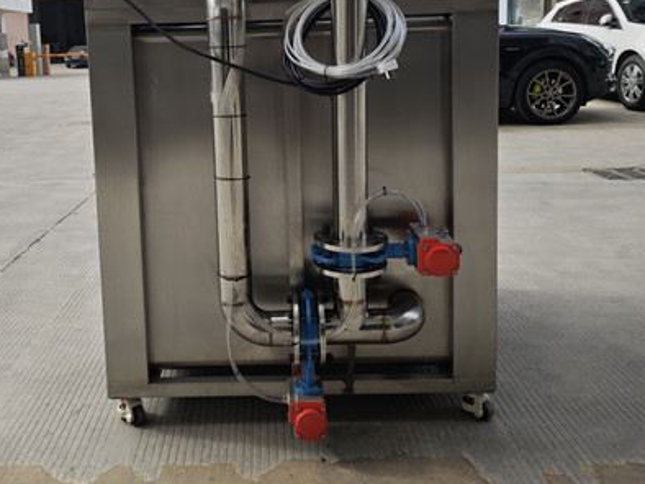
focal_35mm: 35
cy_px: 123
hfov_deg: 52.2
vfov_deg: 39.7
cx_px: 259
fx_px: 653
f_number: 1.6
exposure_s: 1/1360
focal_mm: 6.55
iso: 50
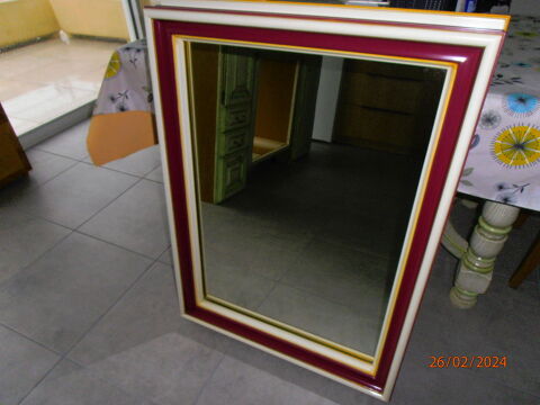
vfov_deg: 56.8
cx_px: 270
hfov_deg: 71.6
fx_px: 374
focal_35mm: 24
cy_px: 202
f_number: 3
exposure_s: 1/30
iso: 125
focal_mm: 4.2
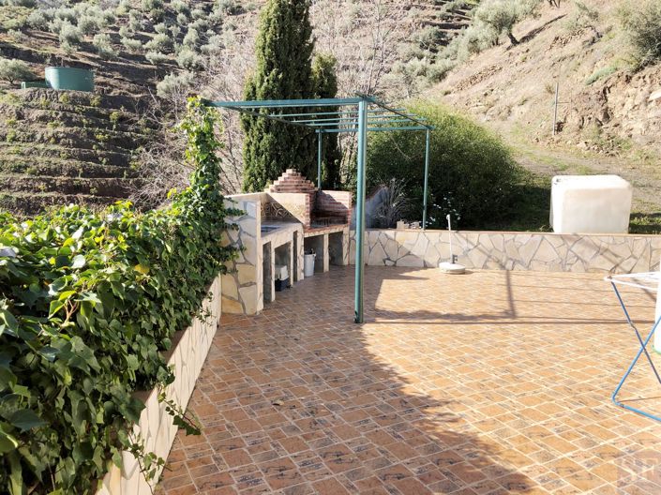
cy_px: 248
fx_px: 534
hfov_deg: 63.5
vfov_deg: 49.7
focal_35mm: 28
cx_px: 330
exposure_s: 1/979
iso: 20
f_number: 1.8
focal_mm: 3.99
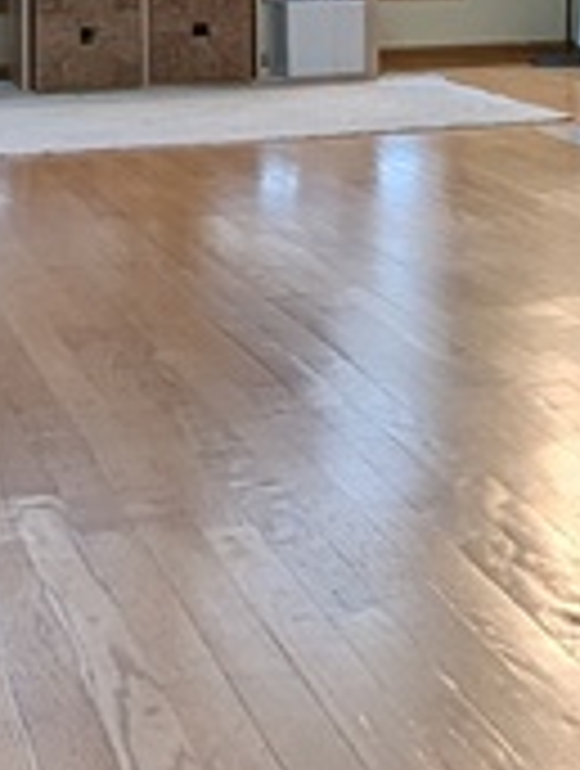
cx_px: 762
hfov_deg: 14.1
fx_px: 2248
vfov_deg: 18.2
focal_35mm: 101
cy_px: -207
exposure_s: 1/60
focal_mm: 2.35
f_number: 2.2
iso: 64
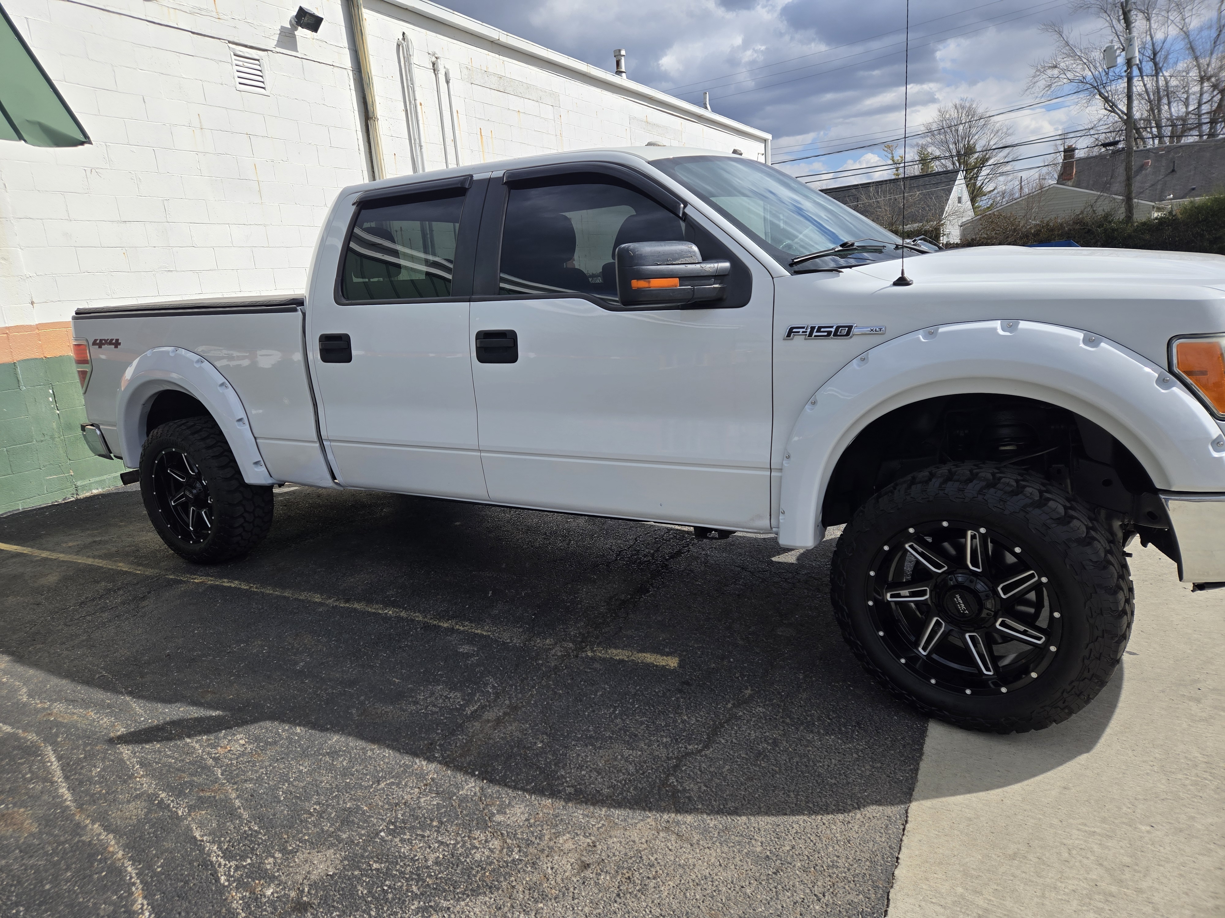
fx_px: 814
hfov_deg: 73.9
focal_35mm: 23
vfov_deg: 58.9
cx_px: 612
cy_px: 459
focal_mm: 5.4
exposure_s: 1/2614
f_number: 1.8
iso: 25
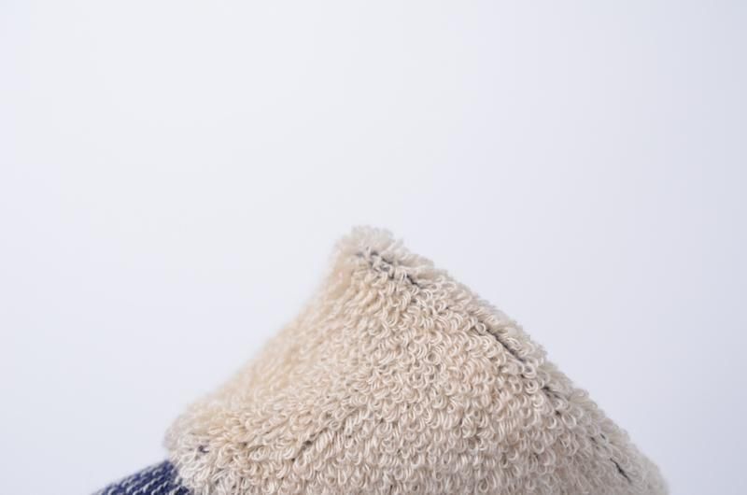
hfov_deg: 33.5
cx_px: 374
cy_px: 248
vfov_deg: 22.5
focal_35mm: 60
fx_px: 1243
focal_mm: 40
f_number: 5.6
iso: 800
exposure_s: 1/125
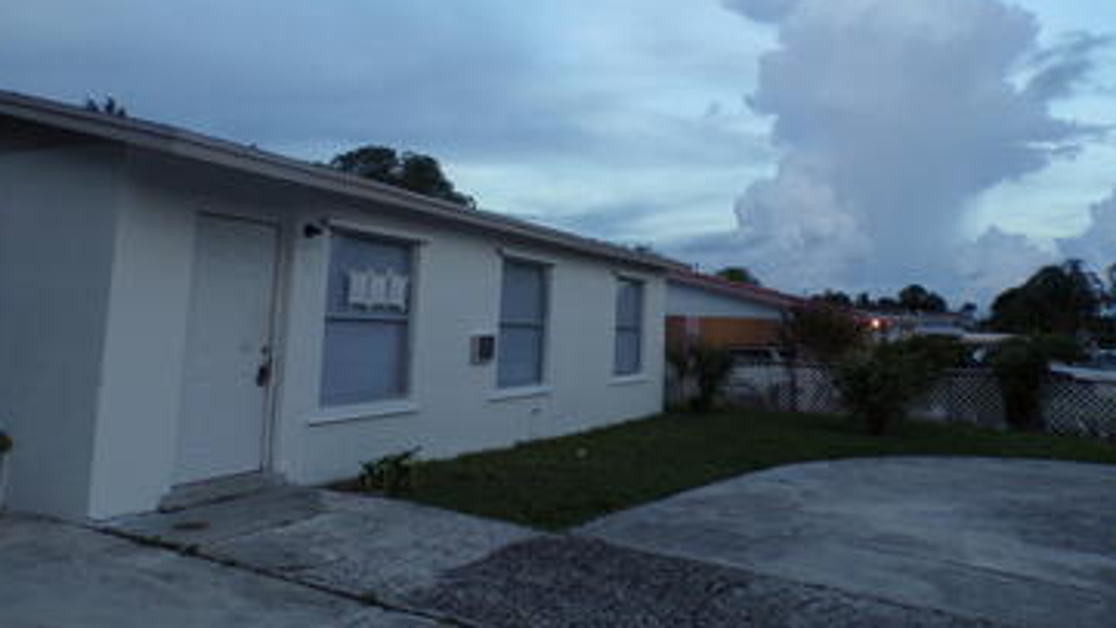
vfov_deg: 39.9
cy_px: 232
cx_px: 581
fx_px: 858
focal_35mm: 29
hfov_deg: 66.0
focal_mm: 4.3
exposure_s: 1/60
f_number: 3
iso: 143
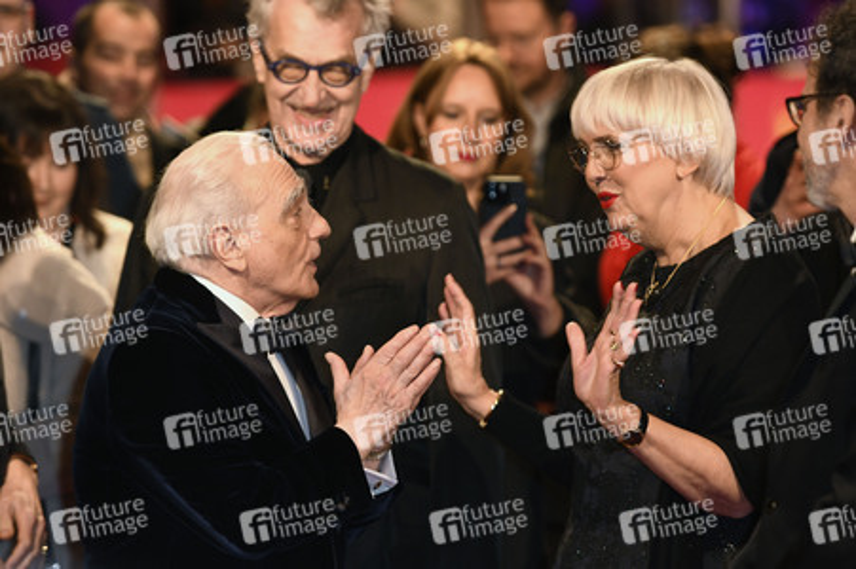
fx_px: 4158
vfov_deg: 7.8
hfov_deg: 11.8
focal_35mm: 175
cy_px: 284
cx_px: 428
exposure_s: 1/200
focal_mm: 175
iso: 1250
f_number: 3.5
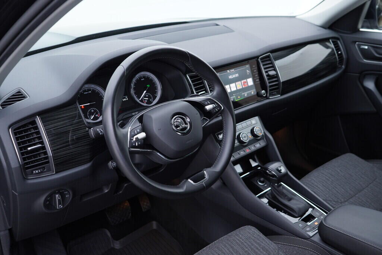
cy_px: 128
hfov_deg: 53.1
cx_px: 191
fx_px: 382
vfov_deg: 36.9
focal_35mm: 36
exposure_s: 1/40
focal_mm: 24
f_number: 2.8
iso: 160
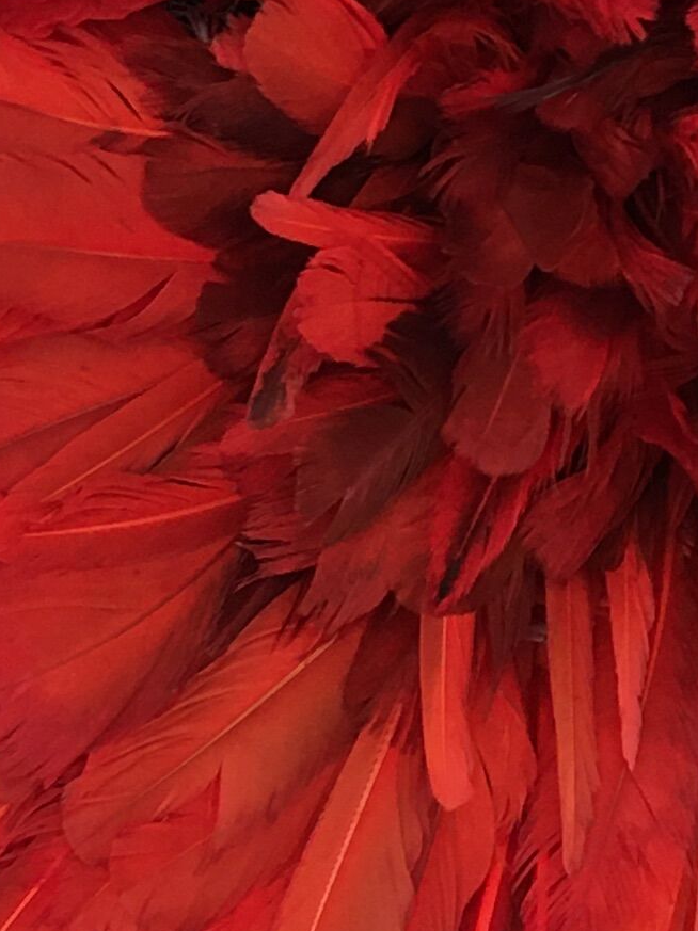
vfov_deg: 14.6
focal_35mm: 134
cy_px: 144
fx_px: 3605
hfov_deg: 11.0
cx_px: 648
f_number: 2.2
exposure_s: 1/17
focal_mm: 4.15
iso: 50
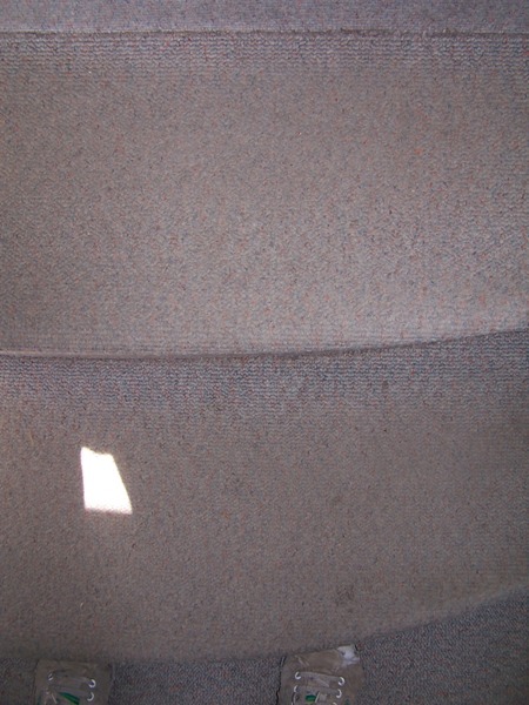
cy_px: 352
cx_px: 264
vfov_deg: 49.0
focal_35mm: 38
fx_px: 774
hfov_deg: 37.7
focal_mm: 6.3
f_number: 2.8
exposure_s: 1/60
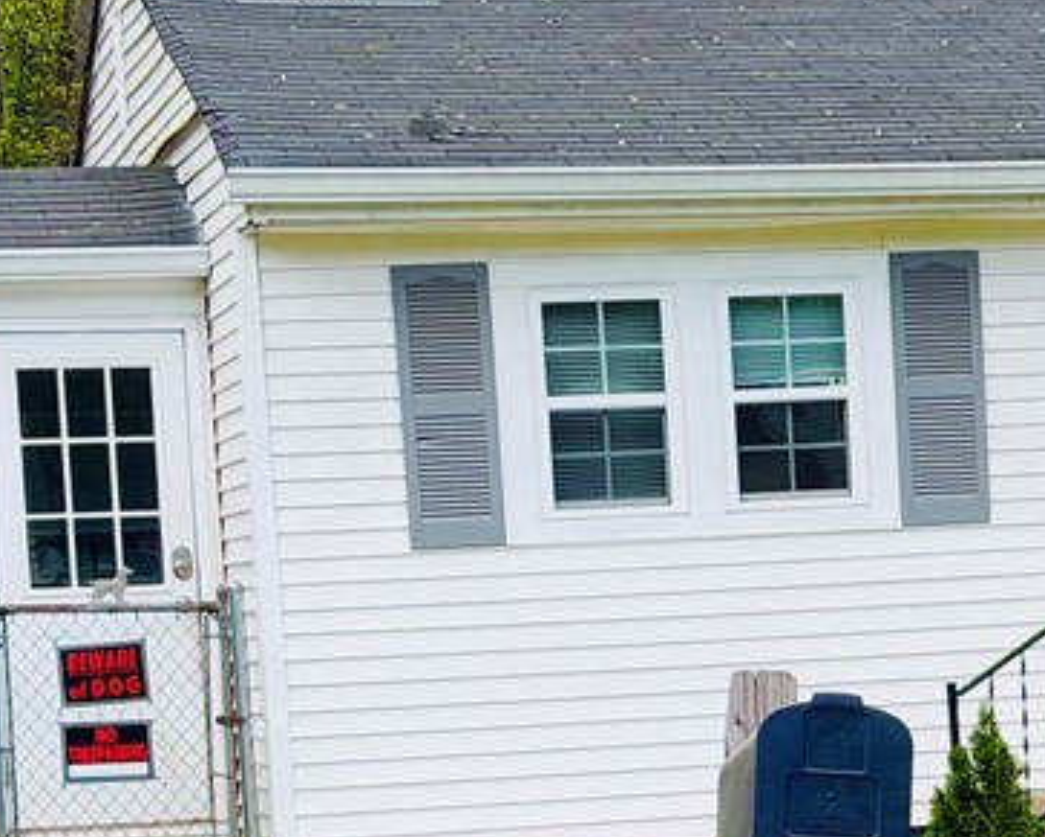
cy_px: 880
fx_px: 4086
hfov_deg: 14.4
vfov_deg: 11.6
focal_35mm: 132
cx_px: 979
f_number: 1.78
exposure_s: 1/1980
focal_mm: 6.76
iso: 64
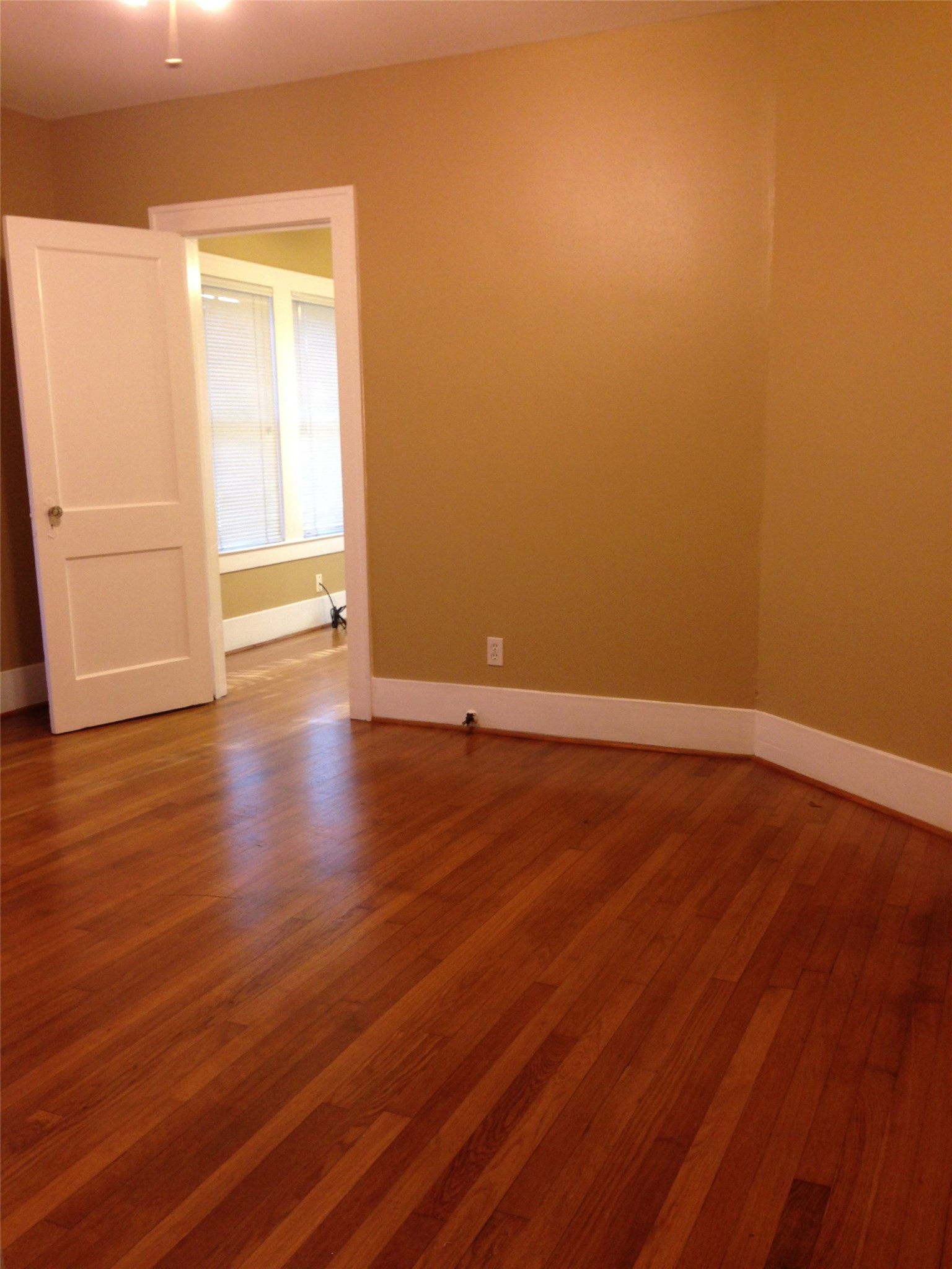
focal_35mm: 33
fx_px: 1210
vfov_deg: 55.4
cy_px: 634
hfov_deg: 42.9
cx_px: 476
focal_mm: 4.12
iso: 80
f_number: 2.4
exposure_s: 1/20
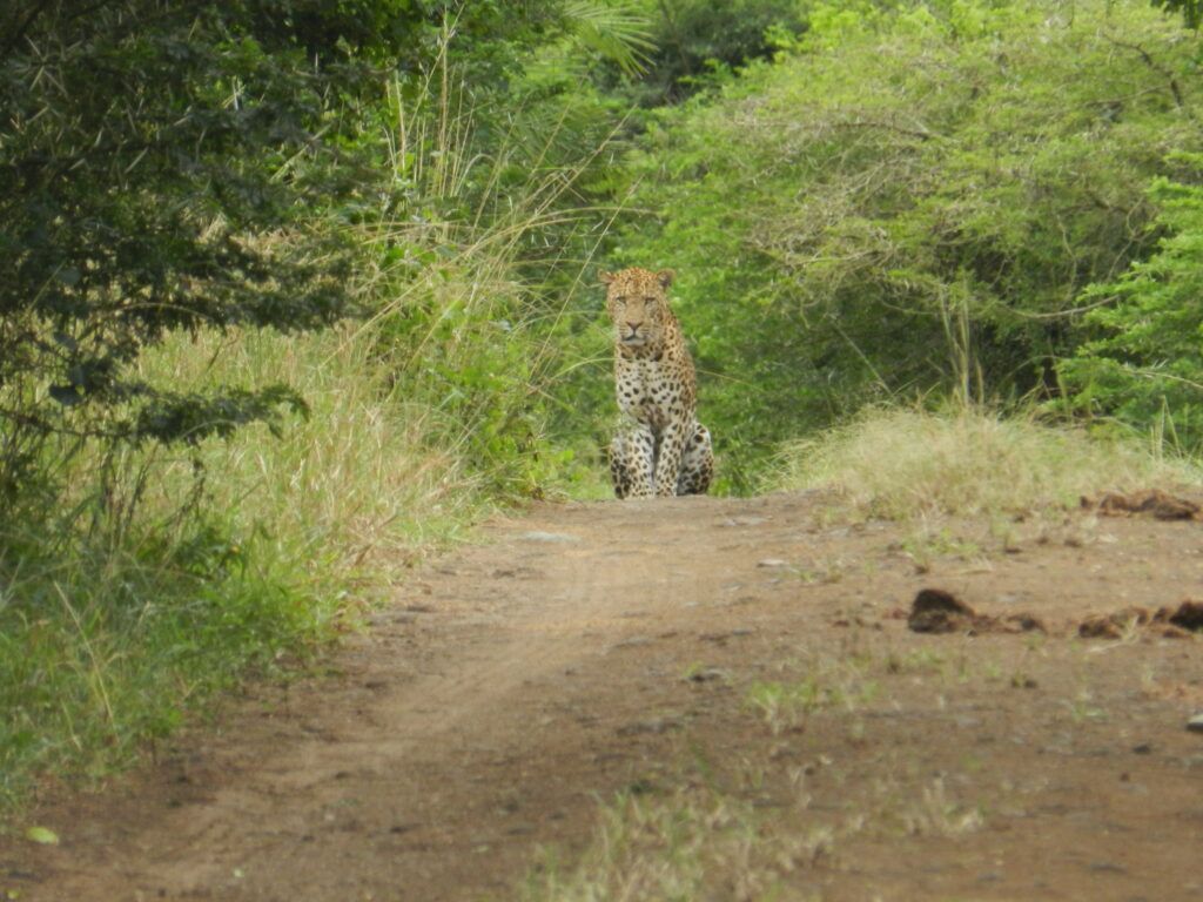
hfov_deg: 2.4
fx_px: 28150
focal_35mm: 810
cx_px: 602
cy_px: 451
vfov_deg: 1.8
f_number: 8
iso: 400
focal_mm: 144
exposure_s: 1/125
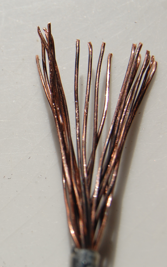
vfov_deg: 16.5
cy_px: 134
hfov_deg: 10.2
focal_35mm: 127
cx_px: -7
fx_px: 923
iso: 200
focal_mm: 55
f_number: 13
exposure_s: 1/500
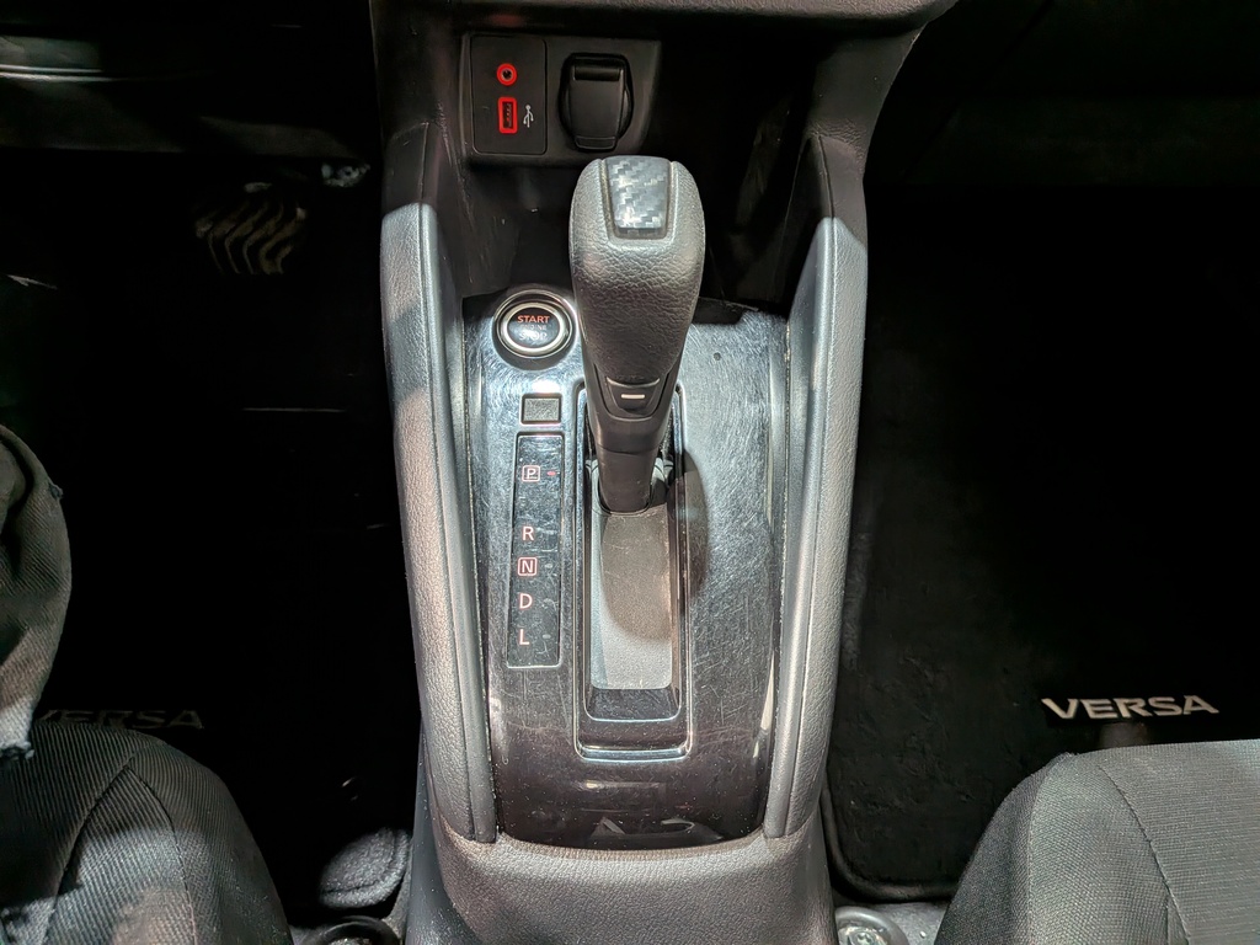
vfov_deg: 56.8
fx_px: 874
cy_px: 472
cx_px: 630
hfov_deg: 71.6
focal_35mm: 24
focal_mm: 4.53
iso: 79
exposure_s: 1/100
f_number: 1.7
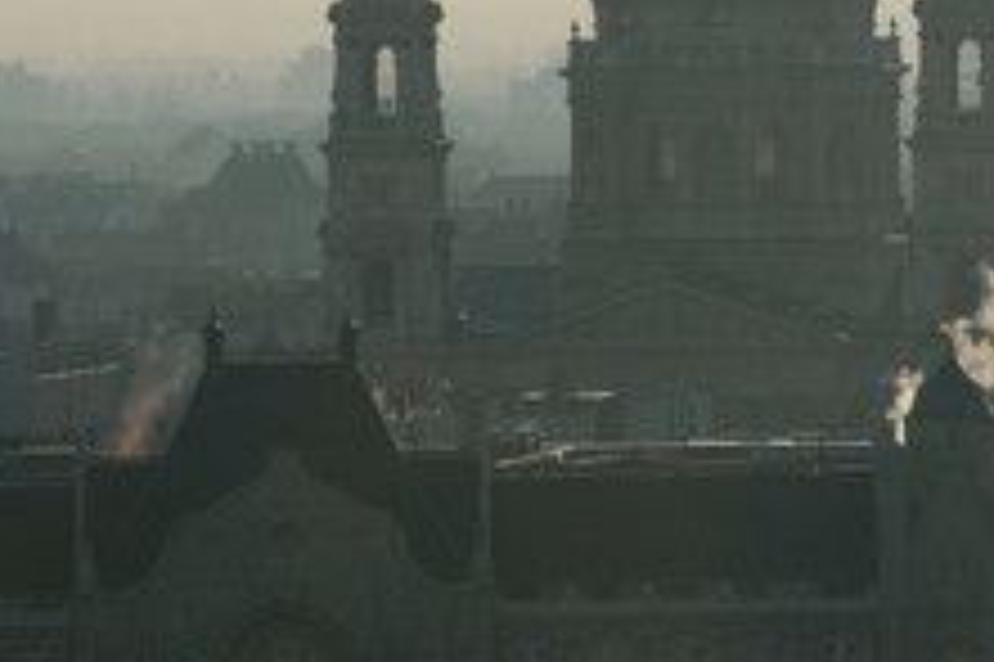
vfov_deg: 2.8
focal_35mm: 499
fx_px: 13766
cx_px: 938
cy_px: 36
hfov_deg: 4.1
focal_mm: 175
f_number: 8
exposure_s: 1/1000
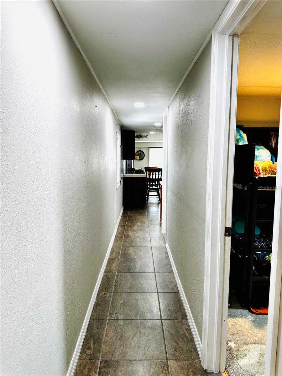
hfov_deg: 56.8
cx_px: 141
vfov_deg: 71.6
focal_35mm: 24
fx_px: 261
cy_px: 188
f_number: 1.78
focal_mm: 6.76
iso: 160
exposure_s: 1/120
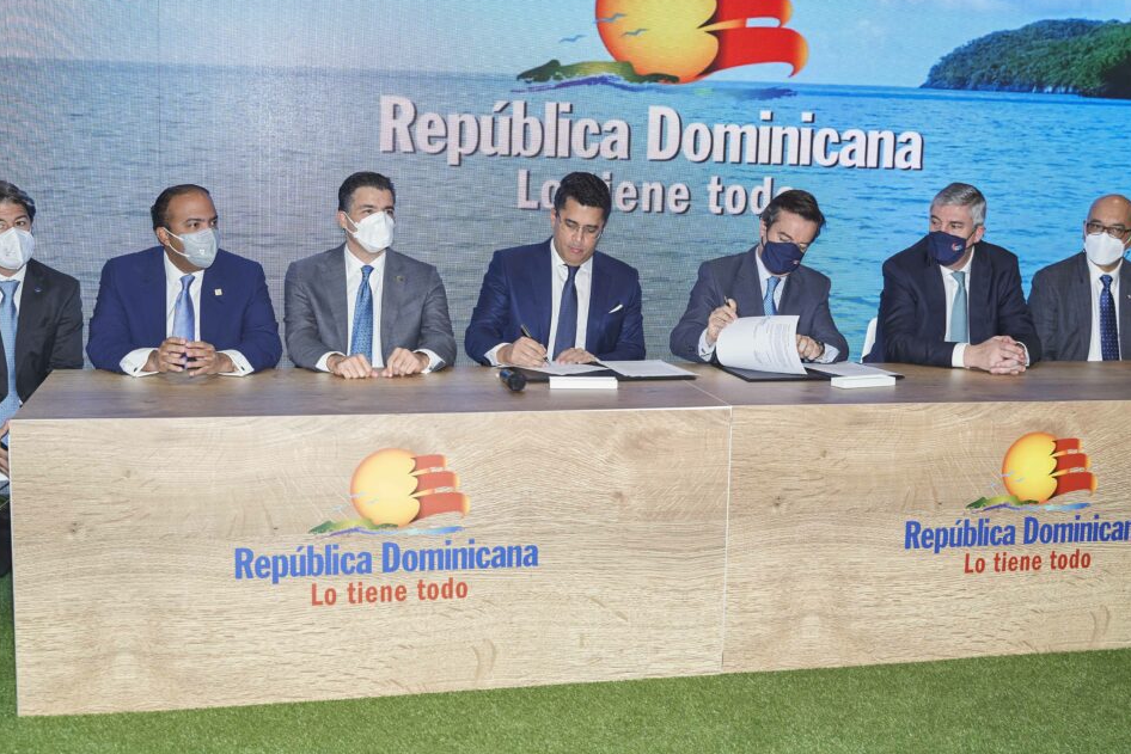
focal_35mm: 47
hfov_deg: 41.9
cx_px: 600
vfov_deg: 28.7
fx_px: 1477
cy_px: 360
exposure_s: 1/160
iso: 800
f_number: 5.6
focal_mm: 38
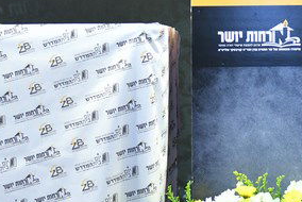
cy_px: -58
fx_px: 1293
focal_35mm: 154
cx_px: 276
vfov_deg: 8.8
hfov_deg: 13.2
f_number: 7.1
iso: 640
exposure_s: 1/125
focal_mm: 38
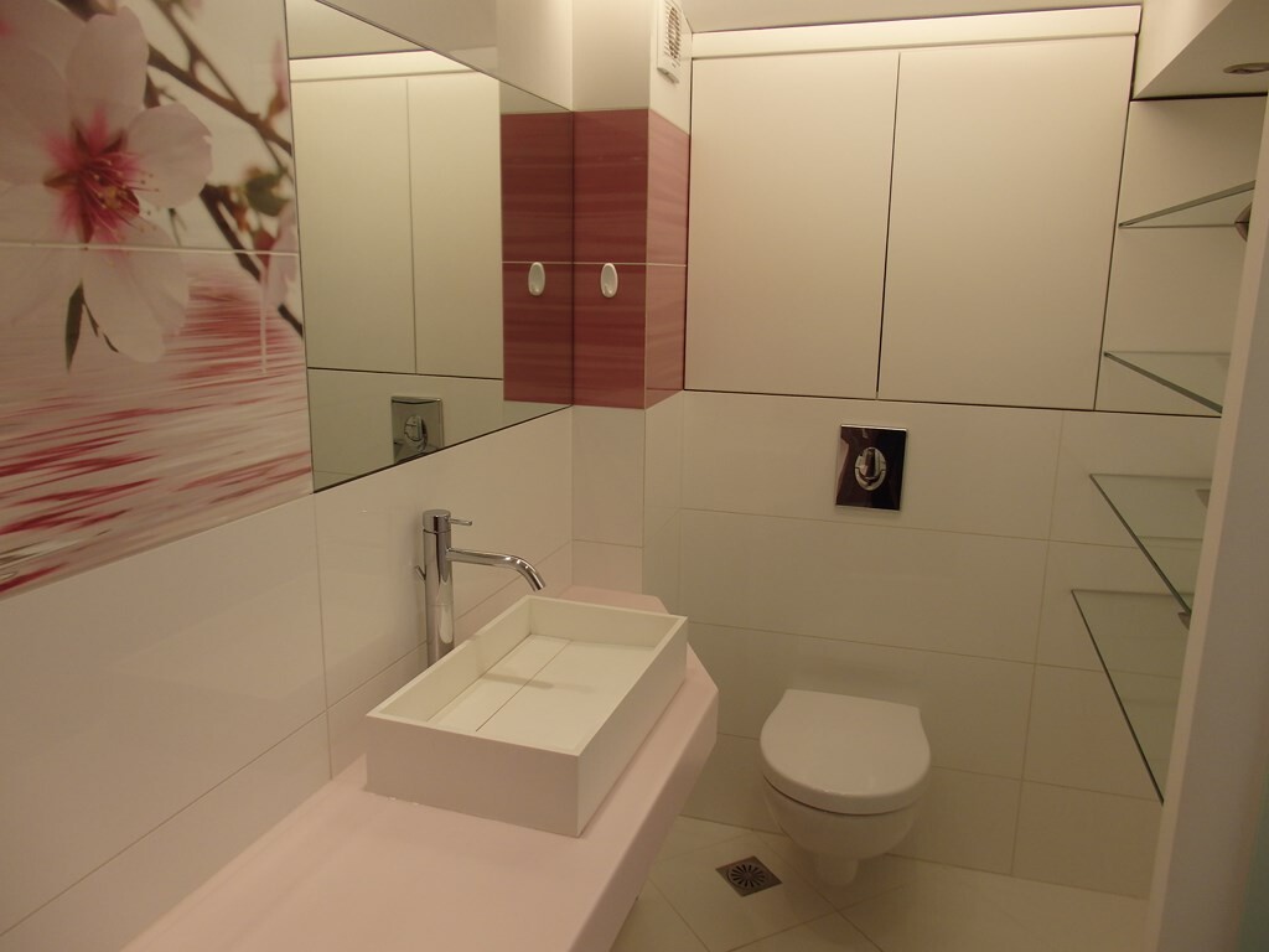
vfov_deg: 54.9
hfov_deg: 69.4
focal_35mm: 25
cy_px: 476
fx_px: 916
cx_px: 634
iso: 125
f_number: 3
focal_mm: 4.5
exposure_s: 1/50
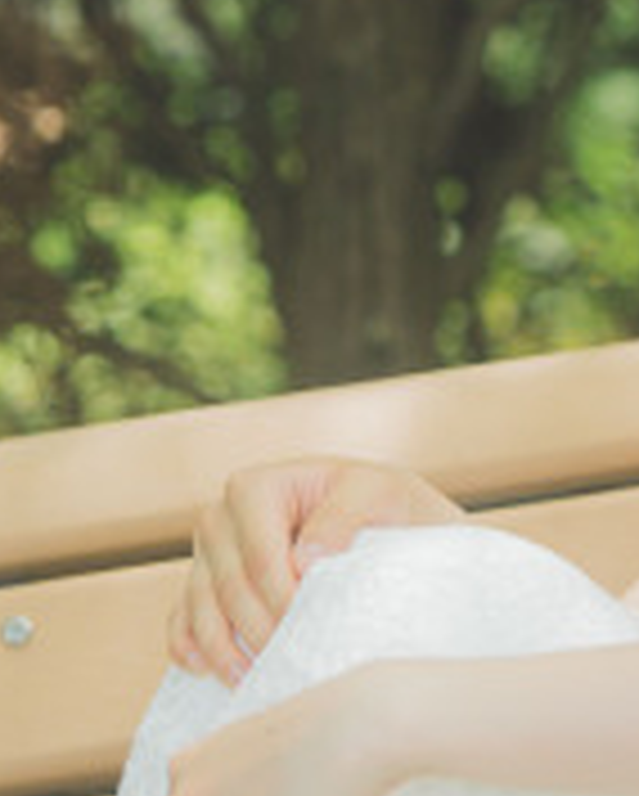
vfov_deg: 5.4
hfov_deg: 4.3
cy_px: 304
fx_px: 8496
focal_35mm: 360
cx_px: 1130
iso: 200
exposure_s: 1/800
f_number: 2
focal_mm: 85
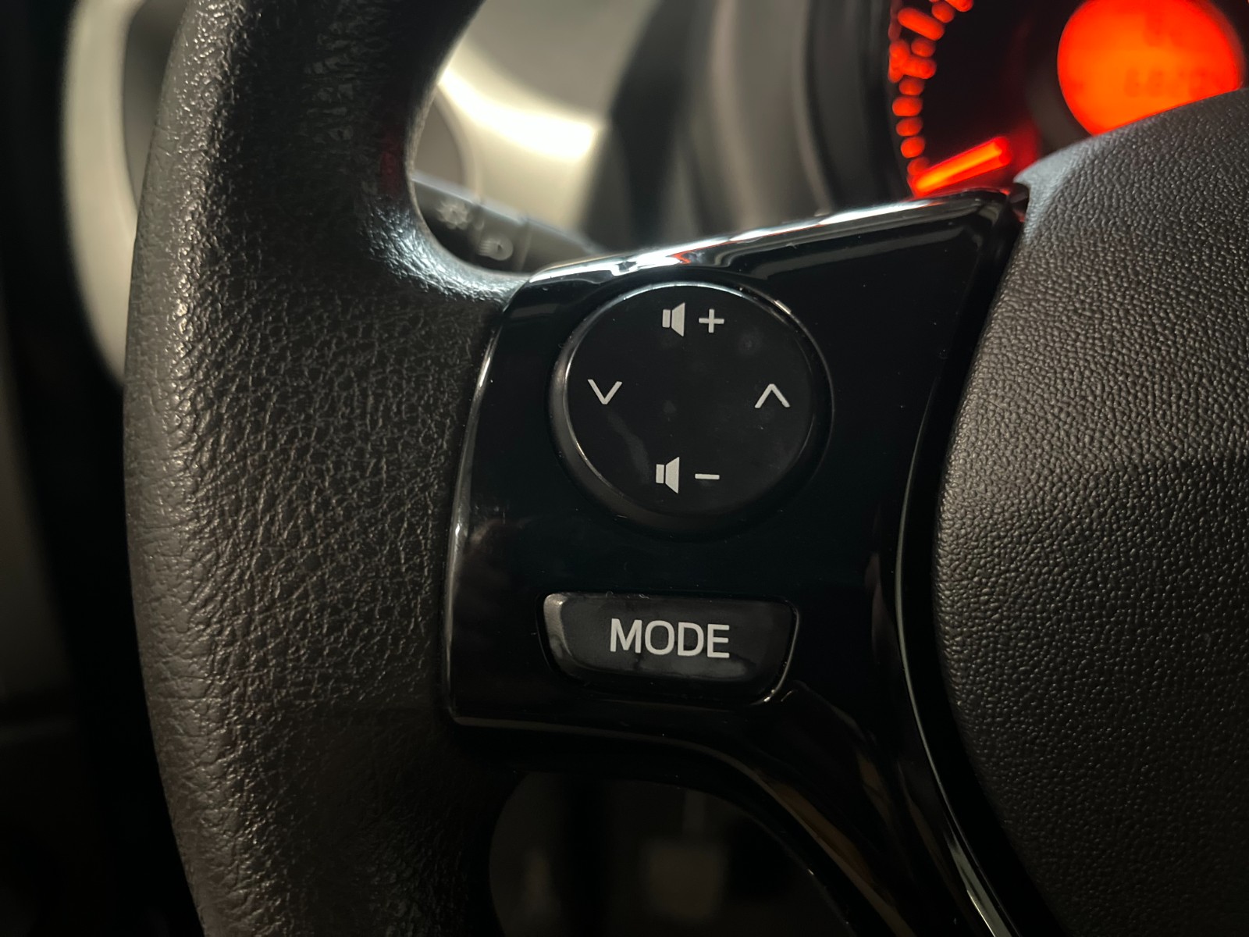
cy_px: 468
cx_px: 624
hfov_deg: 67.3
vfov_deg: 53.1
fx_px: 938
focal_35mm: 26
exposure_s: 1/17
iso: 1000
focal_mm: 5.1
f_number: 1.6
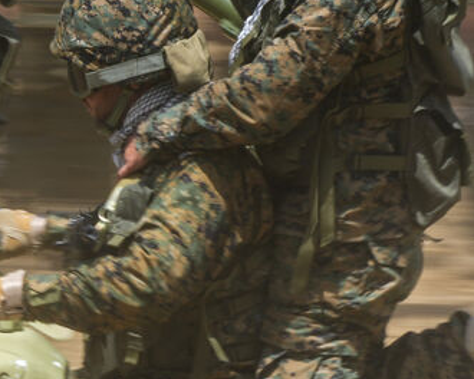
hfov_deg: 7.3
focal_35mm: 265
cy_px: 14
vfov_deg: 5.8
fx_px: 3718
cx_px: 13
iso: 100
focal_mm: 100
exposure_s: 1/30
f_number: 29
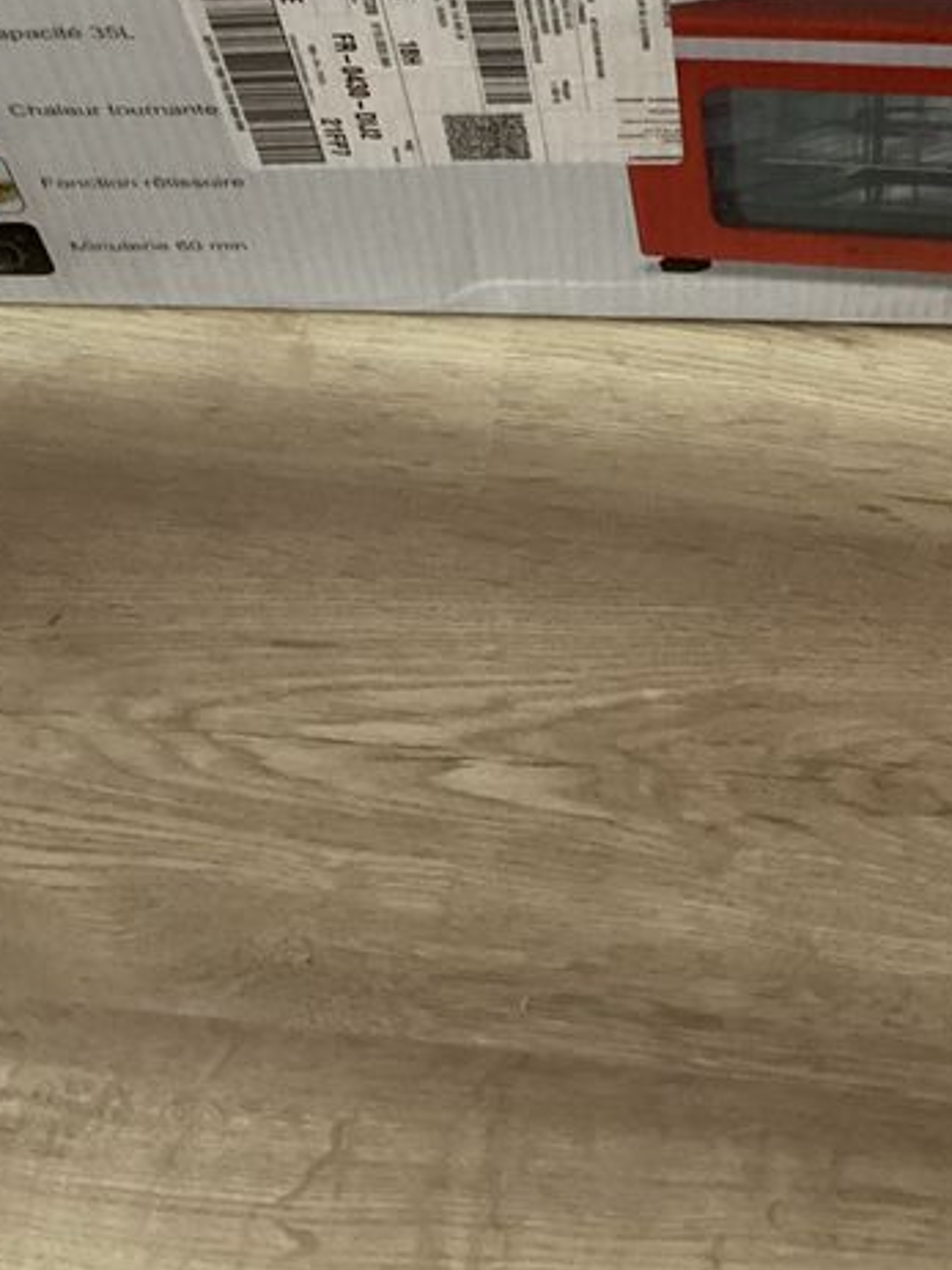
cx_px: 680
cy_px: 370
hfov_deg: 21.8
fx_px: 2458
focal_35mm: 67
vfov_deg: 28.7
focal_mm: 3.3
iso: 640
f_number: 2.4
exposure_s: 1/30
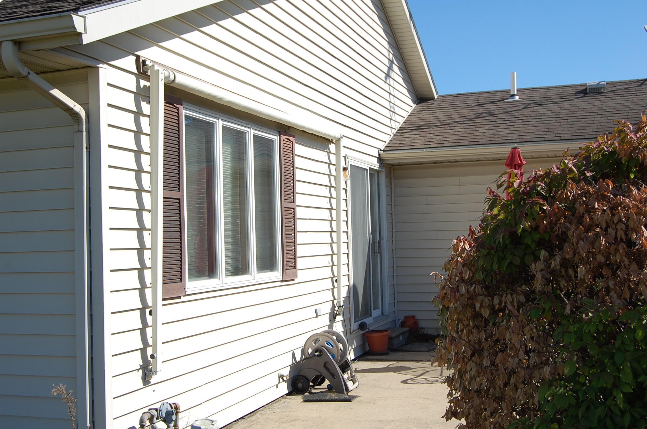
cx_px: 324
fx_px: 807
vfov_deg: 29.8
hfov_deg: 43.7
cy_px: 214
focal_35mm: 45
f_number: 10
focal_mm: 30
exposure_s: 1/400
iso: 200
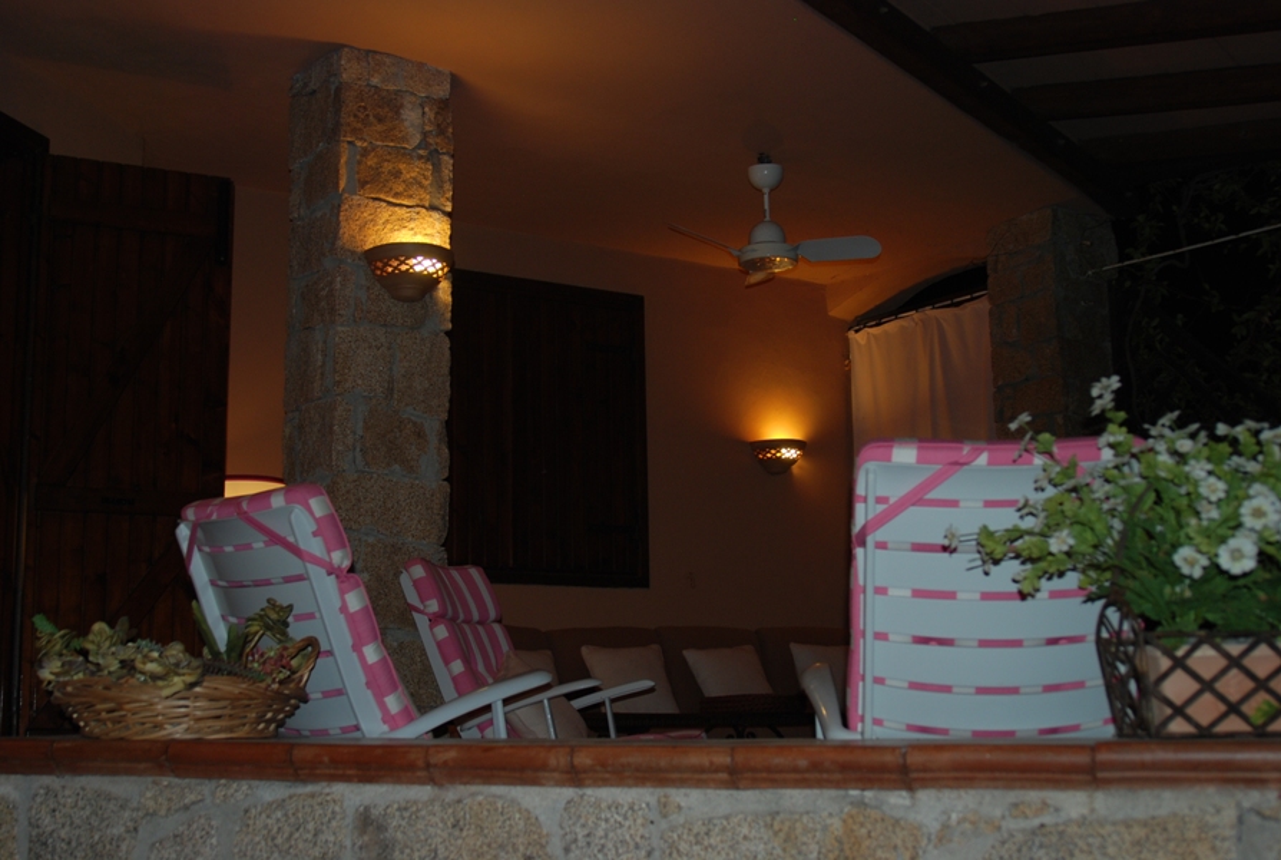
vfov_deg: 30.0
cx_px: 640
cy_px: 430
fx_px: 1604
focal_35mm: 45
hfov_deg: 43.5
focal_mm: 30
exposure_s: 1/60
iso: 200
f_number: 4.2
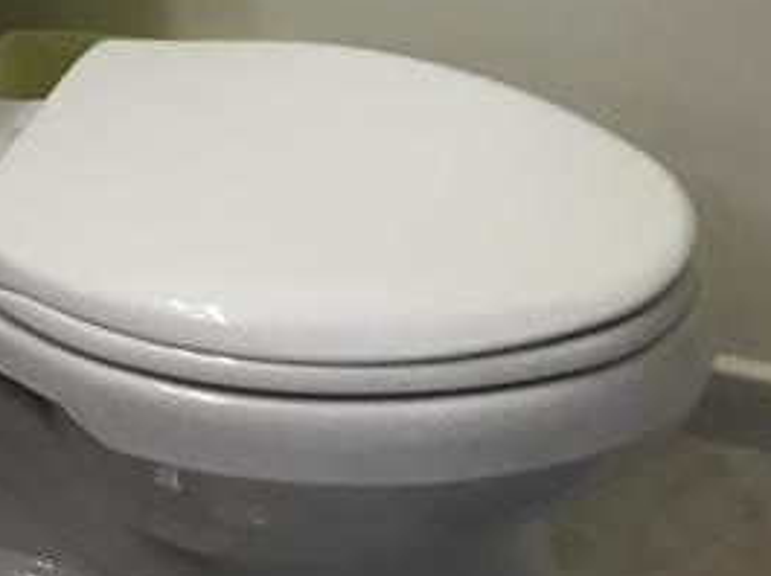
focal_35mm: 120
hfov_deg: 16.4
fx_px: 2669
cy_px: -407
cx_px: 247
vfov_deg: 11.5
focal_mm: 3.3
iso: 50
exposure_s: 1/30
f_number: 2.4
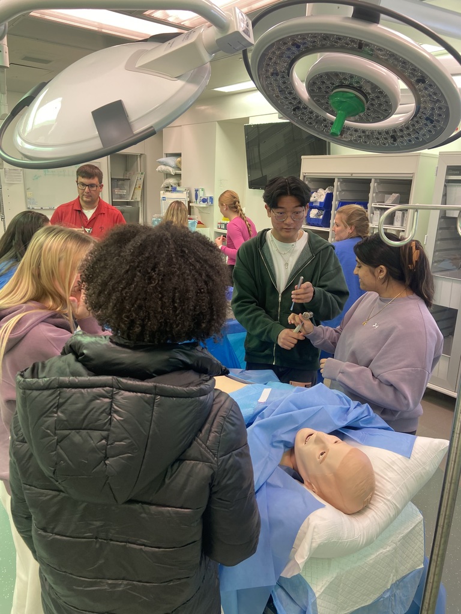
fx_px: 462
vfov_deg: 67.3
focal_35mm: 26
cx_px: 230
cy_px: 307
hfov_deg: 53.1
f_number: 1.8
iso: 80
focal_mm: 4.25
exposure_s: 1/120
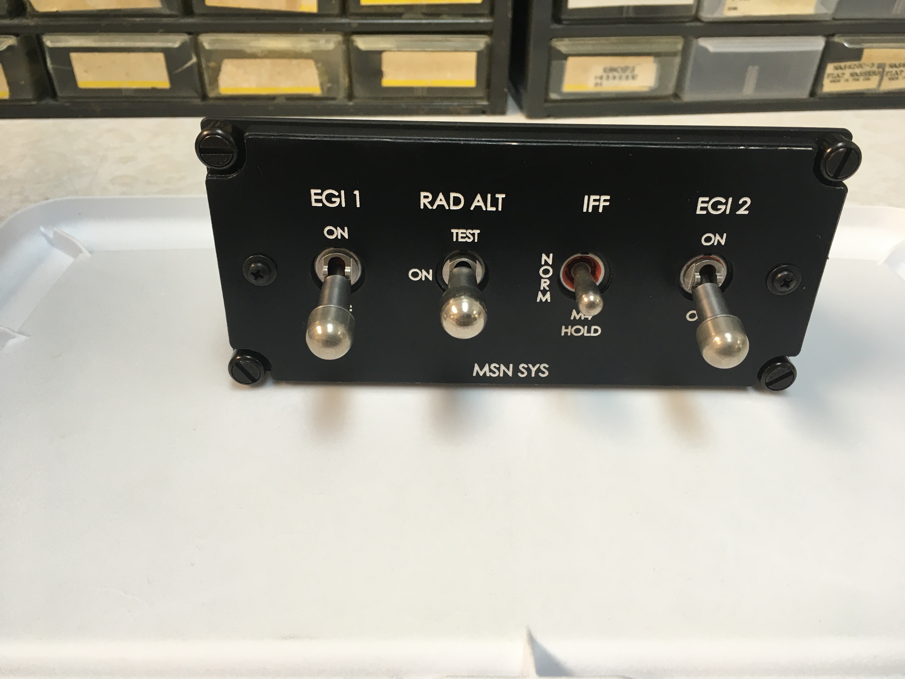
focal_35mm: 29
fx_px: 758
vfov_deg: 48.2
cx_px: 452
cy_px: 340
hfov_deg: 61.7
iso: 64
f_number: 2.2
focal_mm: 4.15
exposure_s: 1/30
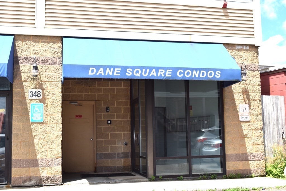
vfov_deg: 29.0
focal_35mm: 46
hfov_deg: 42.3
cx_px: 143
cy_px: 96
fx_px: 369
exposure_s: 1/200
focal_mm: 31
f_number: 8
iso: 100
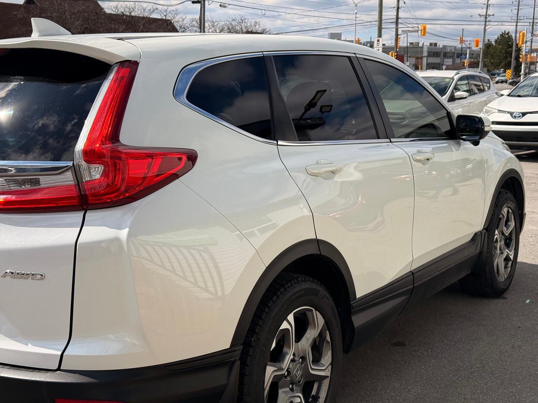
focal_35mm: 48
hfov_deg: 39.7
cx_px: 269
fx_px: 746
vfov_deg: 30.3
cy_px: 202
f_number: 1.78
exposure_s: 1/7874
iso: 100
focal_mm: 6.76
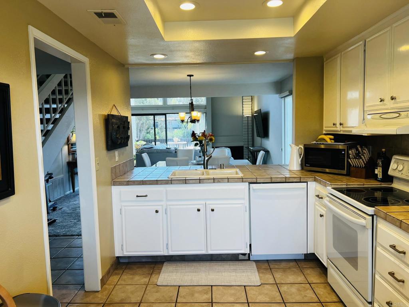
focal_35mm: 26
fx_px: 307
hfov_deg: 67.3
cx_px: 204
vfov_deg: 53.1
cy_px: 154
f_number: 1.5
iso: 40
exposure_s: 1/120
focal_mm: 5.7
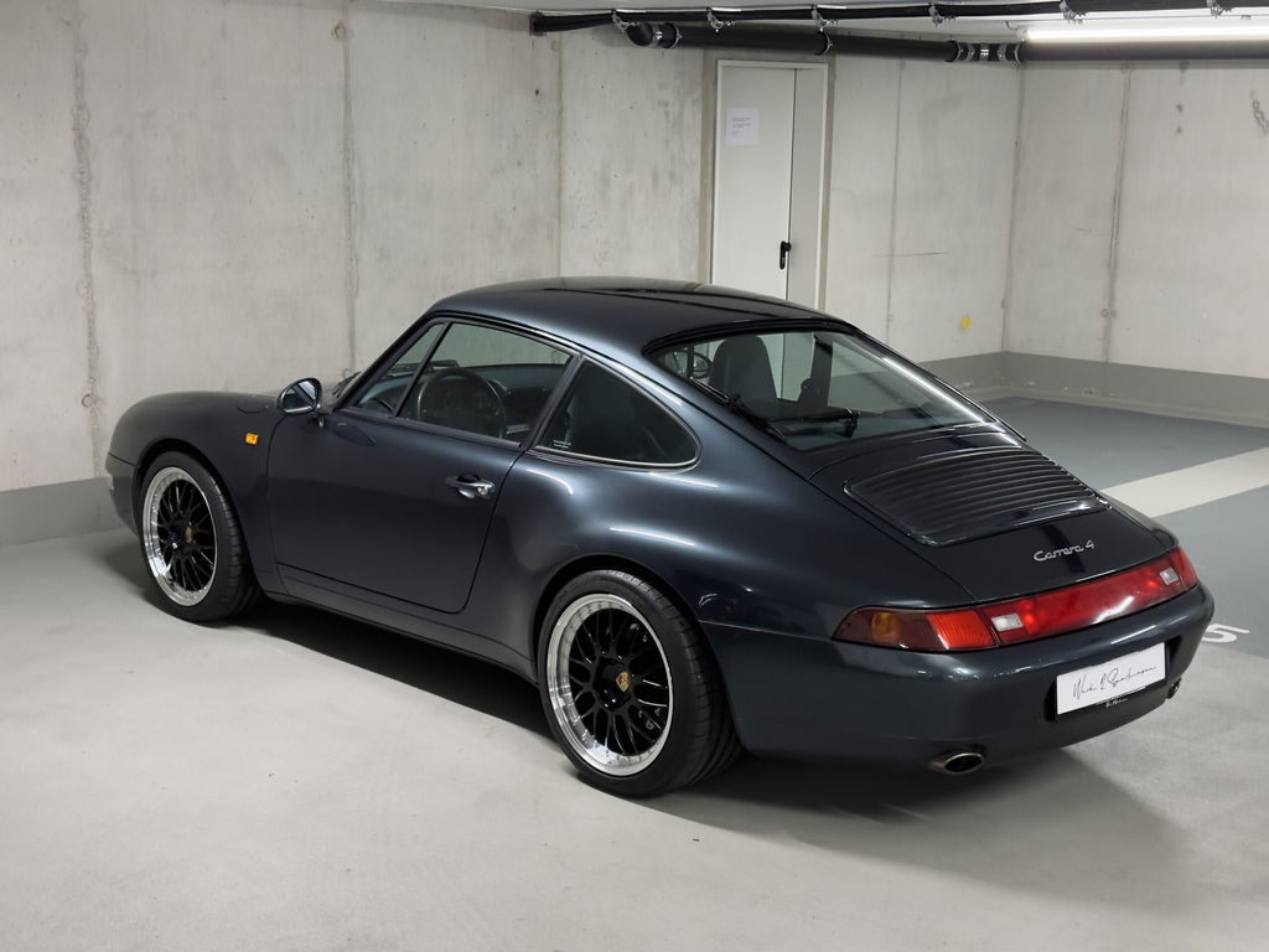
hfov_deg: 39.7
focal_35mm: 48
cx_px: 634
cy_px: 476
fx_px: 1760
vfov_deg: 30.3
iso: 200
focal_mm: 6.76
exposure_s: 1/50
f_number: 1.78
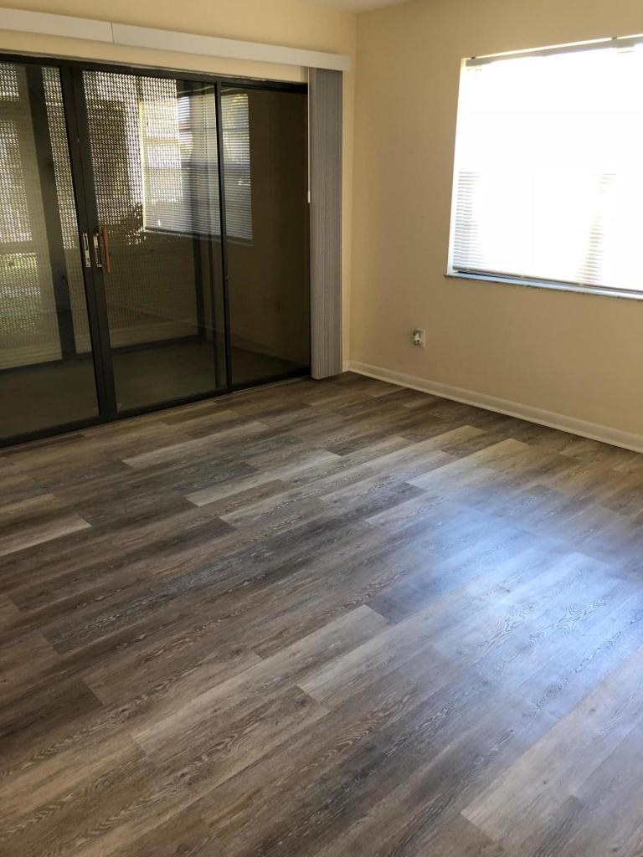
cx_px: 322
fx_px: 693
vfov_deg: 63.4
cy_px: 428
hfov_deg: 49.7
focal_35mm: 28
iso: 40
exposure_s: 1/20
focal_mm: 4
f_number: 1.8
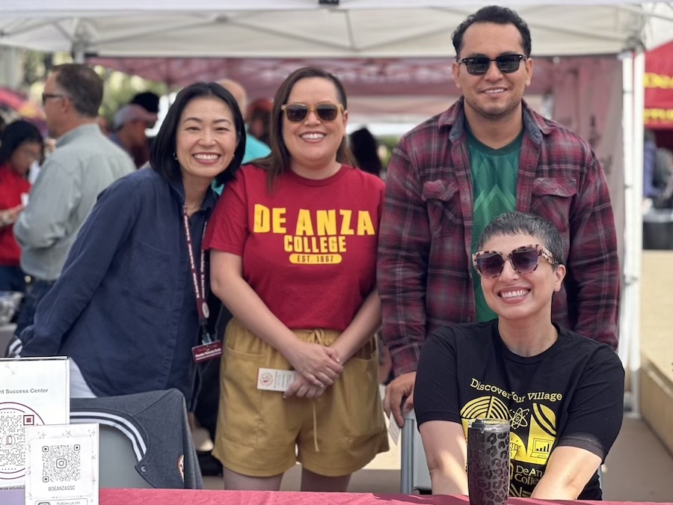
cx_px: 336
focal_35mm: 77
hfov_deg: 25.3
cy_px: 252
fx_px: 1497
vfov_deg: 19.1
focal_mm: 9
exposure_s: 1/172
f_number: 2.8
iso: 32
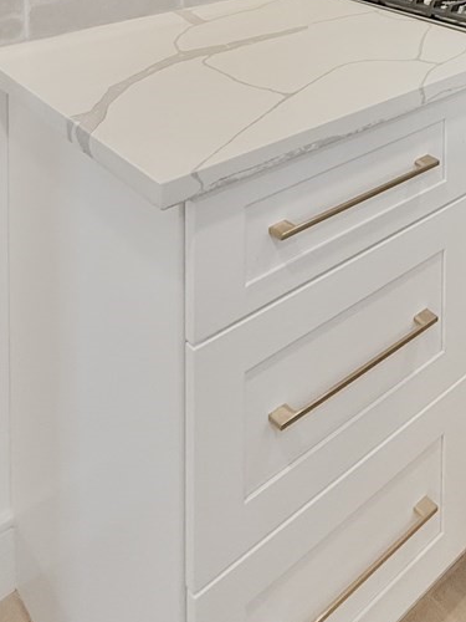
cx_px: 567
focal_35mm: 43
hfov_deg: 28.9
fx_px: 772
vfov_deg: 33.1
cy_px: -175
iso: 200
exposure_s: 1/120
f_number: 2.2
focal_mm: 2.22
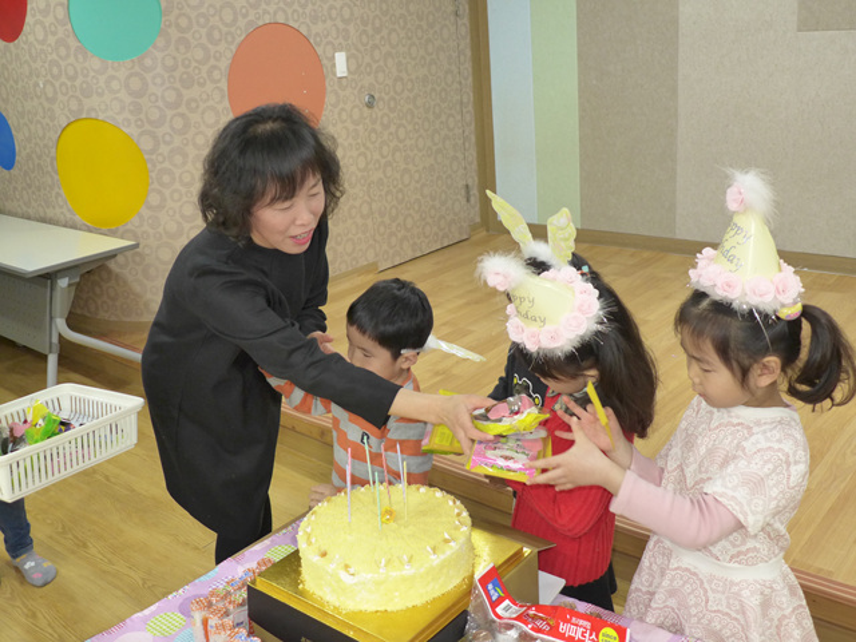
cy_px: 321
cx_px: 428
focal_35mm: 37
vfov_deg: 38.7
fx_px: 915
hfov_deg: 50.1
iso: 250
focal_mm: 7.3
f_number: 1.7
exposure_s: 1/125
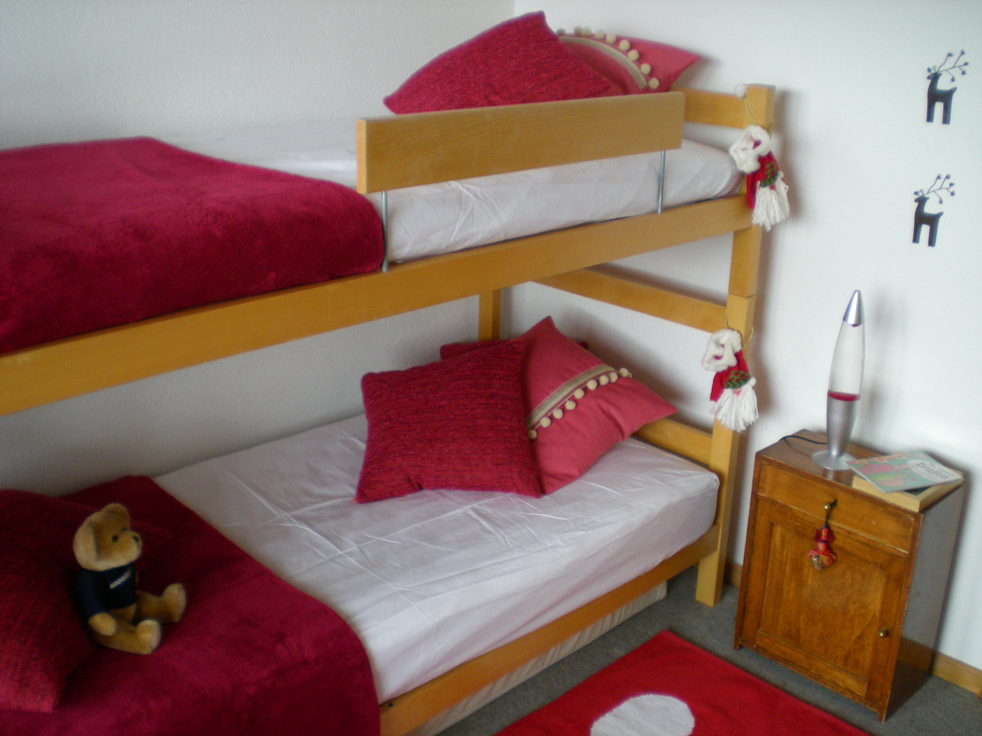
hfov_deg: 49.0
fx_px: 1078
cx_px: 491
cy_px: 368
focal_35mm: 38
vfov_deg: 37.7
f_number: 3.1
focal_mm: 6.3
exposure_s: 1/54.3
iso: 200
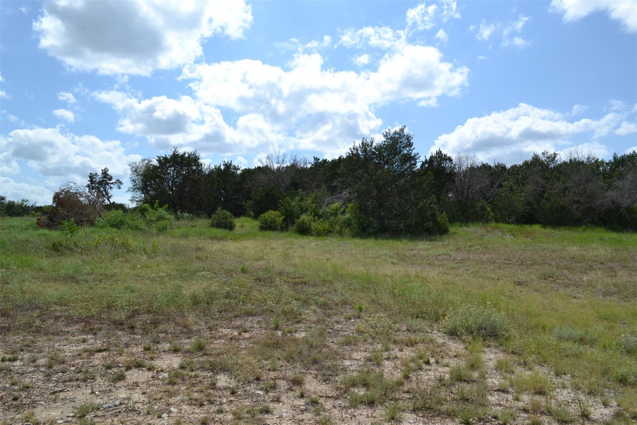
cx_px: 318
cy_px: 212
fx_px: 478
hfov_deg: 67.4
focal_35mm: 27
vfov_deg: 47.9
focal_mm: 18
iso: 400
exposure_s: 1/640
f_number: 13
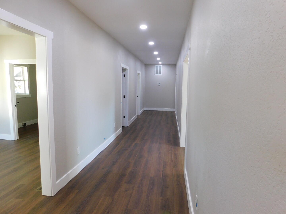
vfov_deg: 58.9
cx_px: 143
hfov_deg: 73.9
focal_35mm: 23
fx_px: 190
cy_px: 107
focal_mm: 4
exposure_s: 1/30
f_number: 3
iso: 200
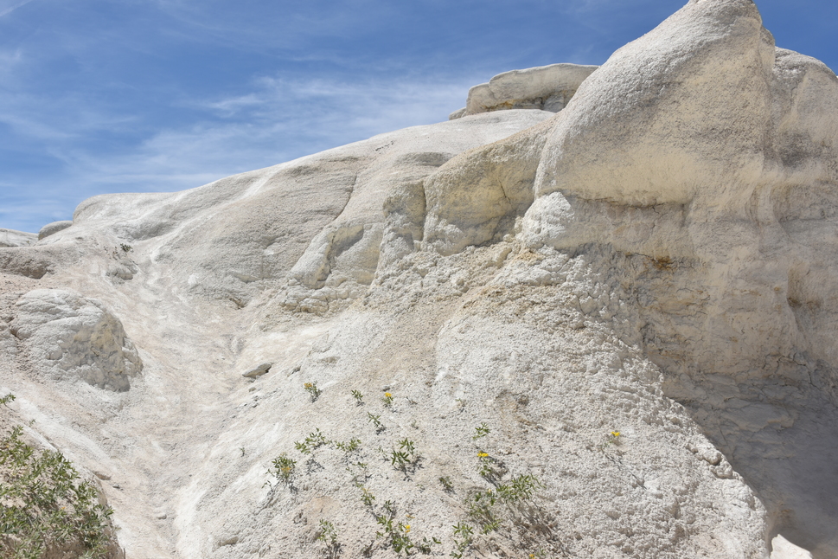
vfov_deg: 35.8
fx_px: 861
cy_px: 328
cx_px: 336
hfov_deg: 51.5
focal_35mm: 37
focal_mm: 28
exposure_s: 1/400
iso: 100
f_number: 10
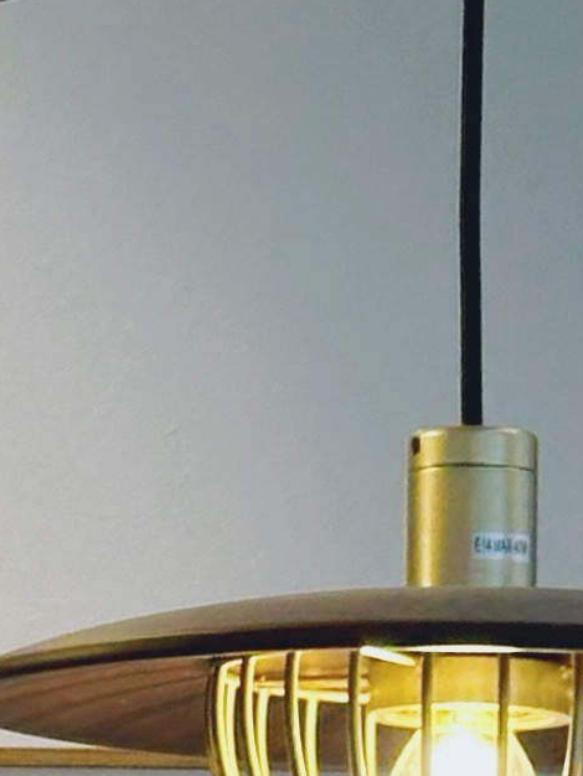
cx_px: -295
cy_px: 957
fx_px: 6934
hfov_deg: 4.8
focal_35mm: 309
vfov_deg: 6.4
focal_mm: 6.86
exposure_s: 1/100
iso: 64
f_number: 1.78
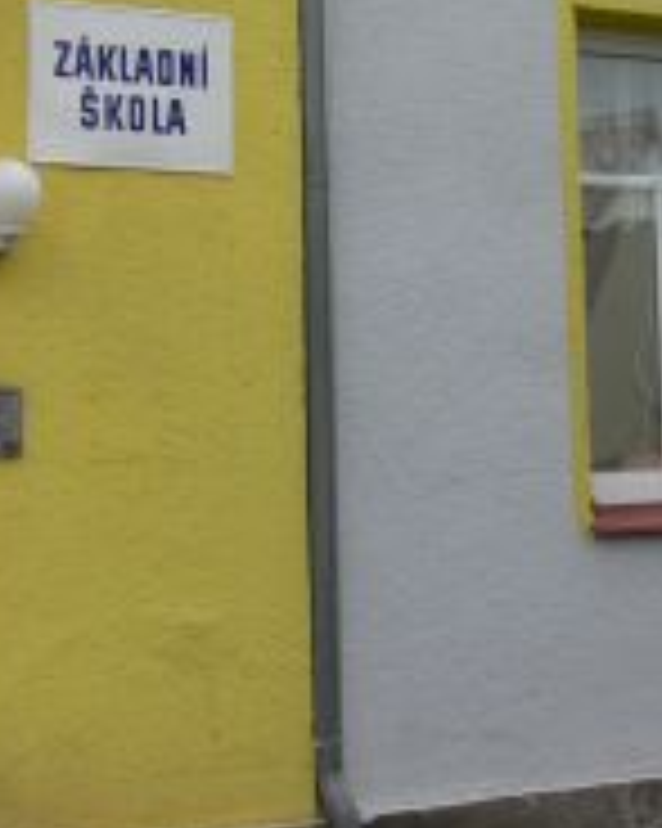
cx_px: 522
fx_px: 2476
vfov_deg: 18.6
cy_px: 45
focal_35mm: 101
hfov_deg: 15.1
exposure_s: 1/125
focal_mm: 7.4
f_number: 5.6
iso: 100
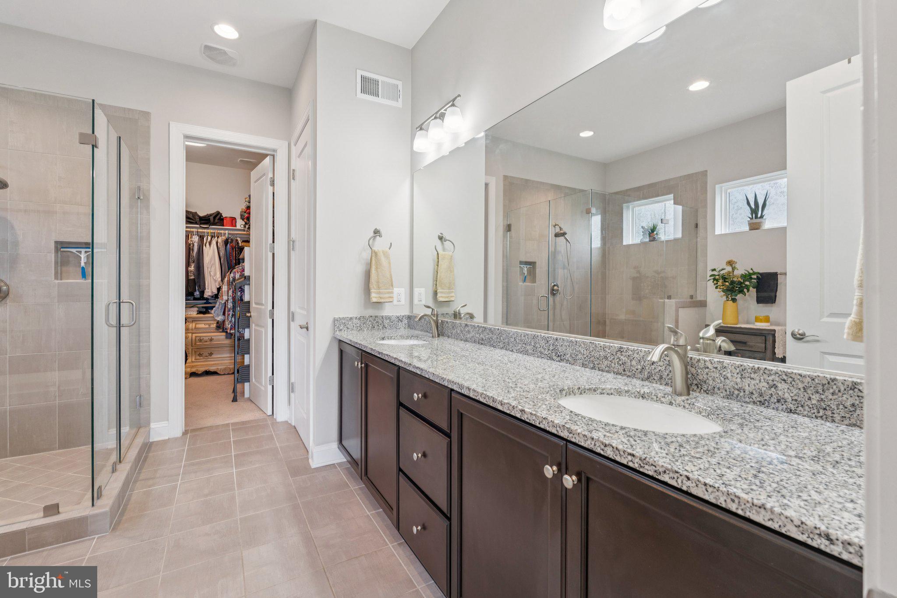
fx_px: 399
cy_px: 299
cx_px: 448
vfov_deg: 73.7
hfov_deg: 96.7
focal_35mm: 16
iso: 400
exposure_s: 1/15
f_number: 8
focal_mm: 16
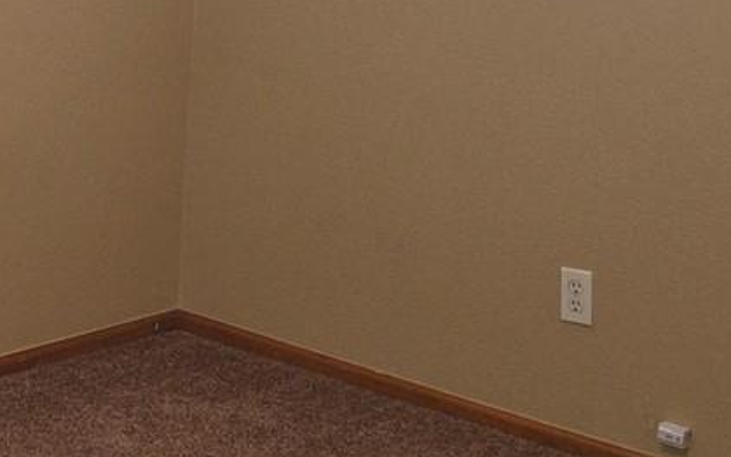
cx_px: -2
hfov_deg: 21.5
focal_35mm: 93
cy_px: 16
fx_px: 1853
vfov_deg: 13.9
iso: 100
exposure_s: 1/40
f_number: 1.8
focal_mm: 5.4
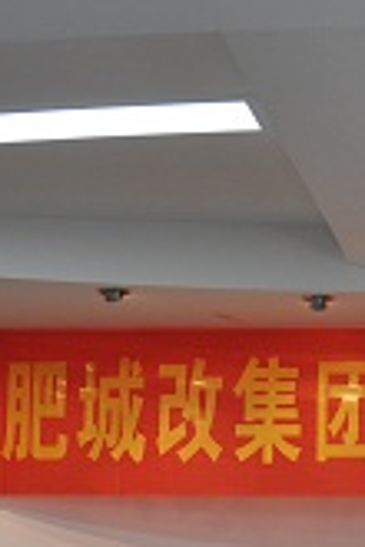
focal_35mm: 90
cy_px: 519
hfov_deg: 14.7
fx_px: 1369
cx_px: 448
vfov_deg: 22.0
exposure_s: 1/60
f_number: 4
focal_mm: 18
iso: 400
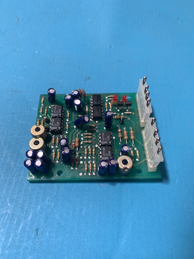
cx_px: 97
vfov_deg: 67.3
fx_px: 194
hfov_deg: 53.1
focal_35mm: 26
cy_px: 130
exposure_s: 1/60
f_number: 1.8
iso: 100
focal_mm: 4.25
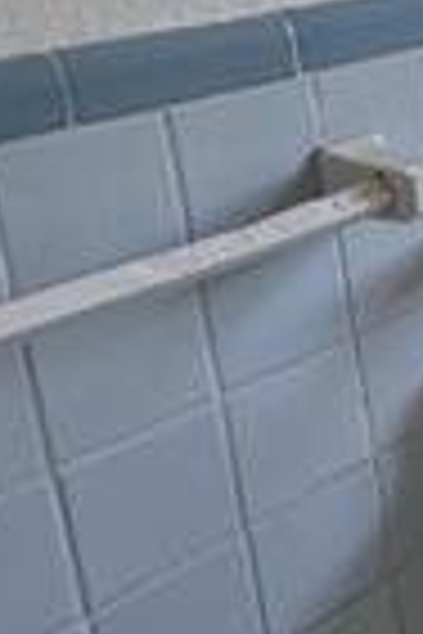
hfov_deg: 15.3
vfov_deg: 29.3
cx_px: 909
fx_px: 1163
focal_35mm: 66
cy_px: 63
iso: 80
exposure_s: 1/99
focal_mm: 2.22
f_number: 2.2
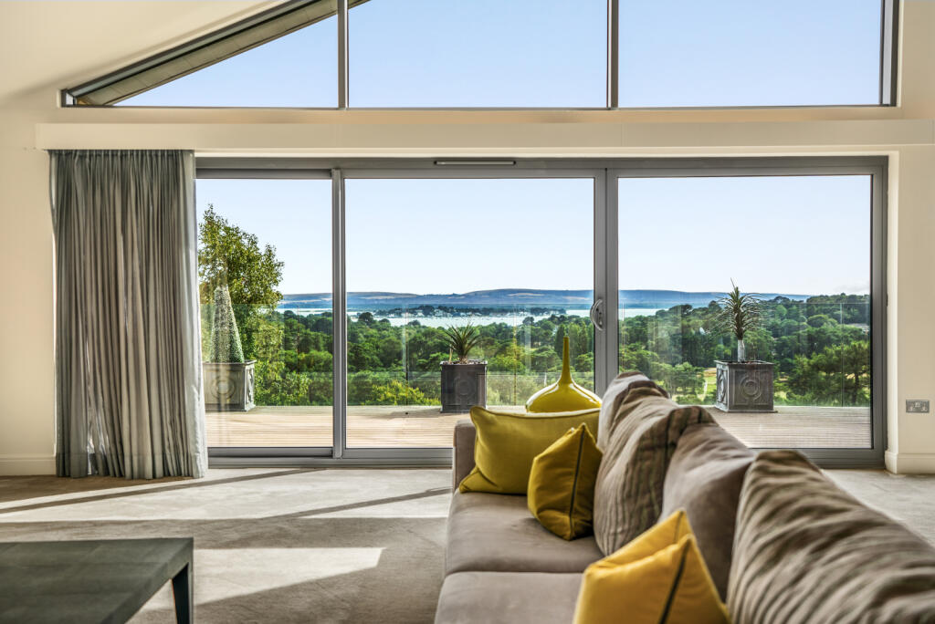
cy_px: 312
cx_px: 468
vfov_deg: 37.9
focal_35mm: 35
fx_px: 910
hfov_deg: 54.4
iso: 200
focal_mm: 35
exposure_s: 1/250
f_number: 2.8
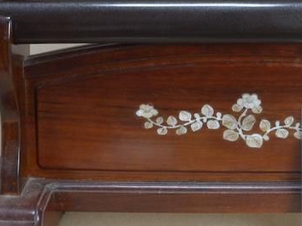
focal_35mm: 103
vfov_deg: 13.4
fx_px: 898
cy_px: -131
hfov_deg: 18.9
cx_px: 246
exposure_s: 1/1.6
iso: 400
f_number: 11
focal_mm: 18
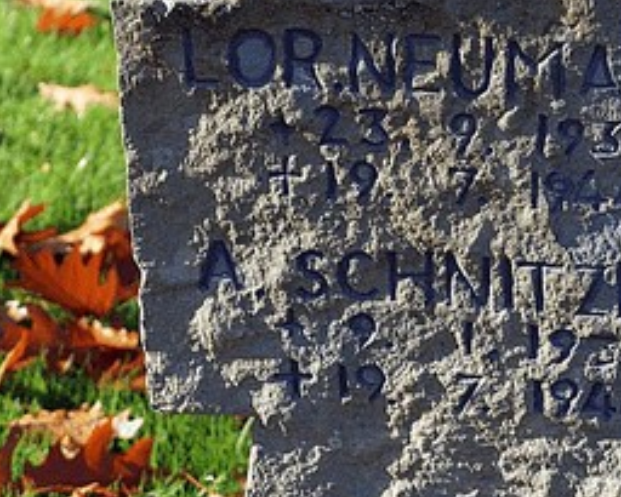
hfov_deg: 18.8
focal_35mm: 101
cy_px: 228
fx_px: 1857
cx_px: 473
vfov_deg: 15.3
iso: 100
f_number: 5
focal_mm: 40
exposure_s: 1/200
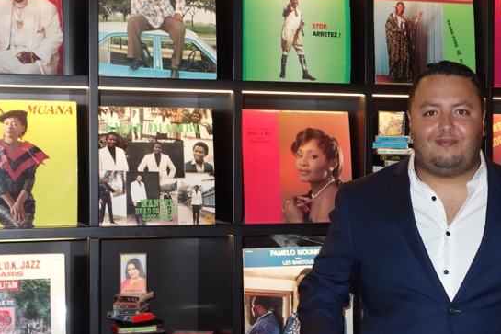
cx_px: 306
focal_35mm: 76
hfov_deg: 26.6
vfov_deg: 17.9
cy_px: 180
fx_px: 1057
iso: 400
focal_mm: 17.18
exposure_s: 1/15
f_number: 3.2
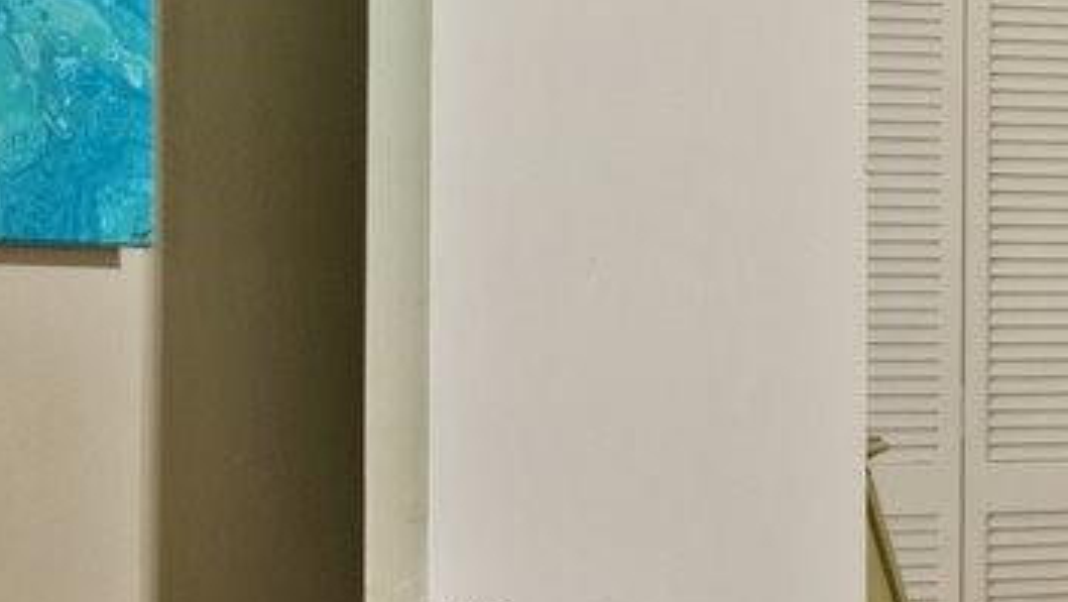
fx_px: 2408
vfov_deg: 14.2
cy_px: 260
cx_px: 3080
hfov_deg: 12.1
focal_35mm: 85
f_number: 8
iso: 200
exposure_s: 1/1.25
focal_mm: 14
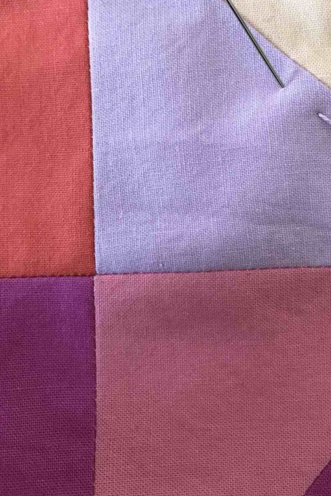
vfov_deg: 48.7
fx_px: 538
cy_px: 165
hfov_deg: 33.7
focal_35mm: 39
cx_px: 238
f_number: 1.8
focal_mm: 3.99
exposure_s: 1/30
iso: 25
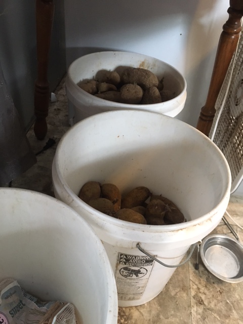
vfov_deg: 61.7
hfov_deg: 48.2
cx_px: 122
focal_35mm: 29
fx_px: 271
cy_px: 162
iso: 200
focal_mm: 4.15
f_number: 2.2
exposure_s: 1/20
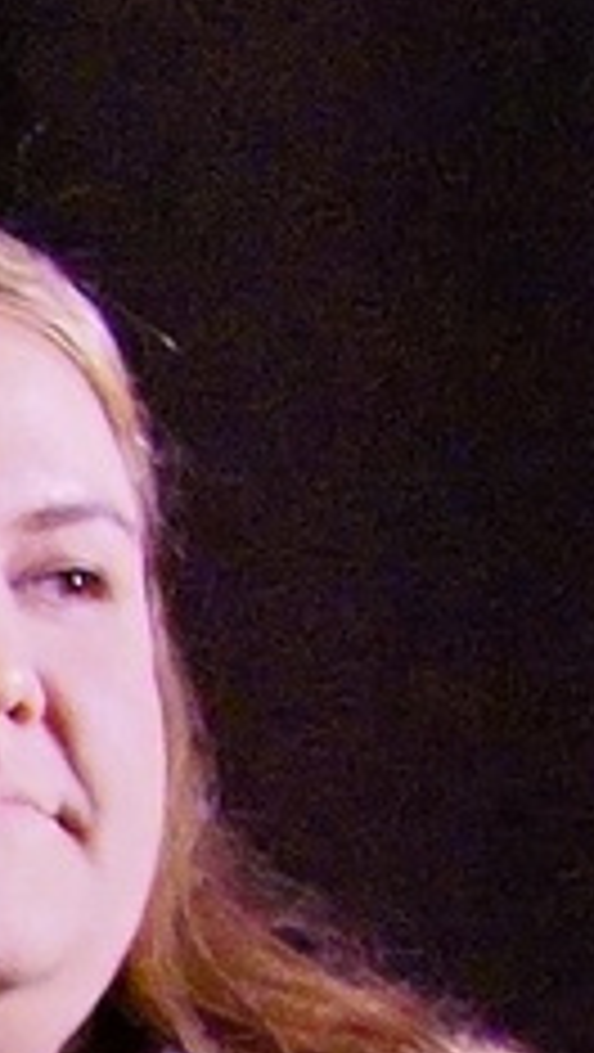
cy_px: 2657
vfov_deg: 2.7
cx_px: -4014
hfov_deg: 1.5
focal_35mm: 803
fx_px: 22436
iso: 3200
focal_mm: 70
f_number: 4
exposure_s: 1/320
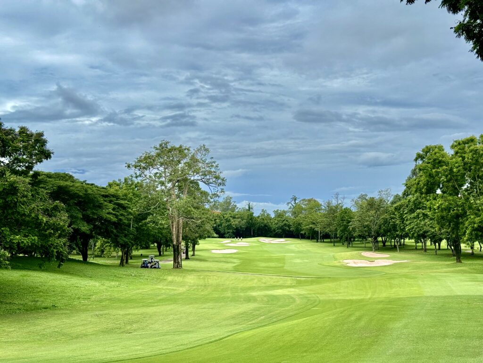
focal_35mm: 48
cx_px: 242
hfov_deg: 39.7
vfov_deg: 30.3
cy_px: 182
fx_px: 670
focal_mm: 6.76
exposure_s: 1/3257
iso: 64
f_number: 1.78
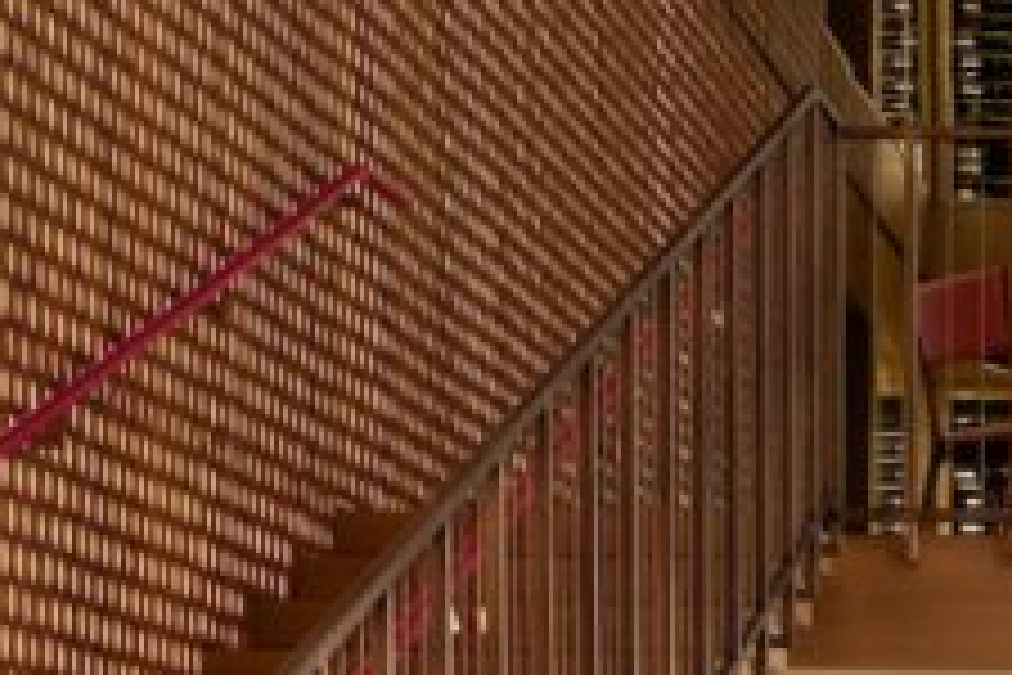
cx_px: 1484
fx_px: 3092
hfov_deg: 17.0
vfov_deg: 11.6
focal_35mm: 110
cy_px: 1197
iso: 100
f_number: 11
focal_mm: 24
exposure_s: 5
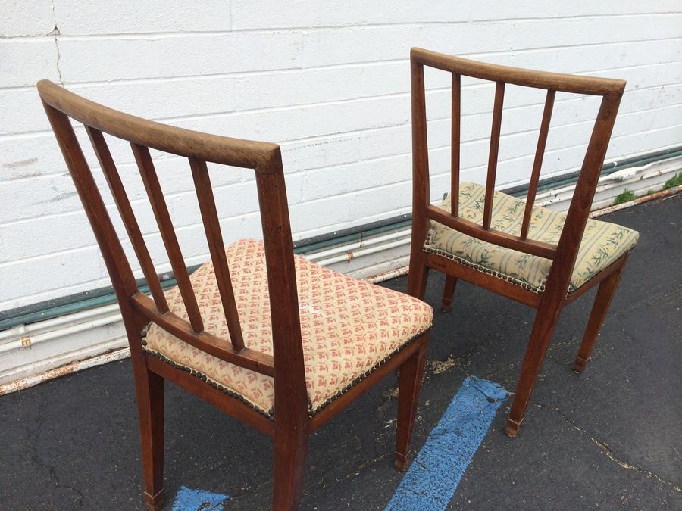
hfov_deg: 60.0
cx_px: 341
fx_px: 591
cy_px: 256
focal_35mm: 30
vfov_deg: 46.8
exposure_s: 1/1080
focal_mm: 4.12
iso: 32
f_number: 2.2
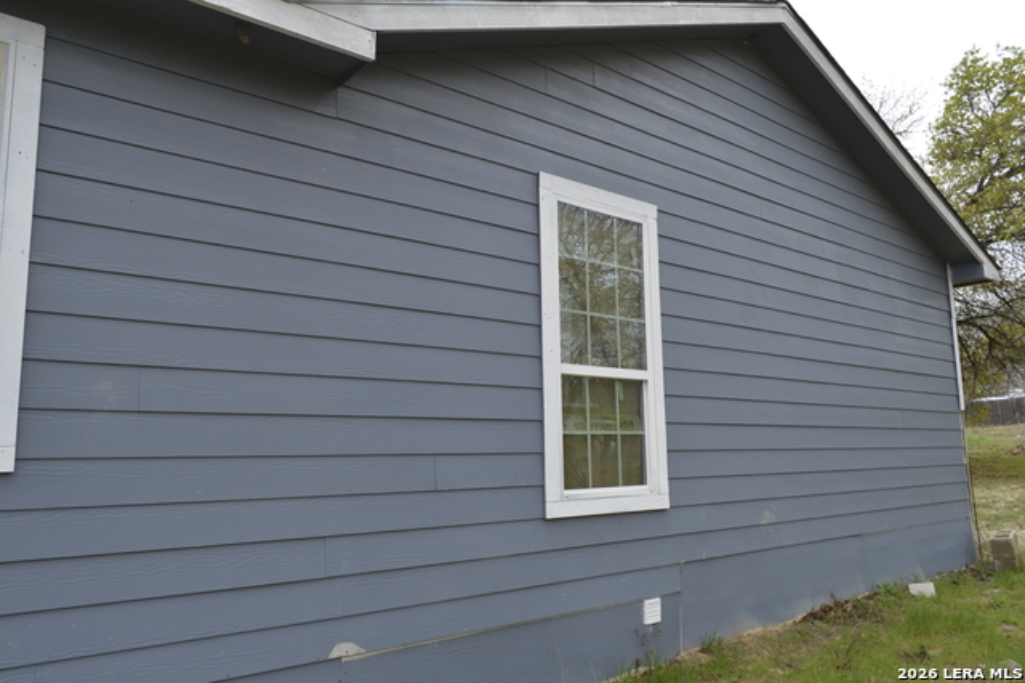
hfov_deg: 67.4
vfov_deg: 47.9
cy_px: 342
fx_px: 768
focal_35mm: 27
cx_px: 512
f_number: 7.1
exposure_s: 1/200
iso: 100
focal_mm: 18
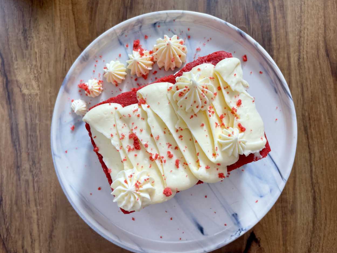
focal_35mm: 27
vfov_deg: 51.4
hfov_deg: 65.3
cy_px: 124
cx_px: 167
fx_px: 263
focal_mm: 4.2
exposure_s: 1/105
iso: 32
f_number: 1.6
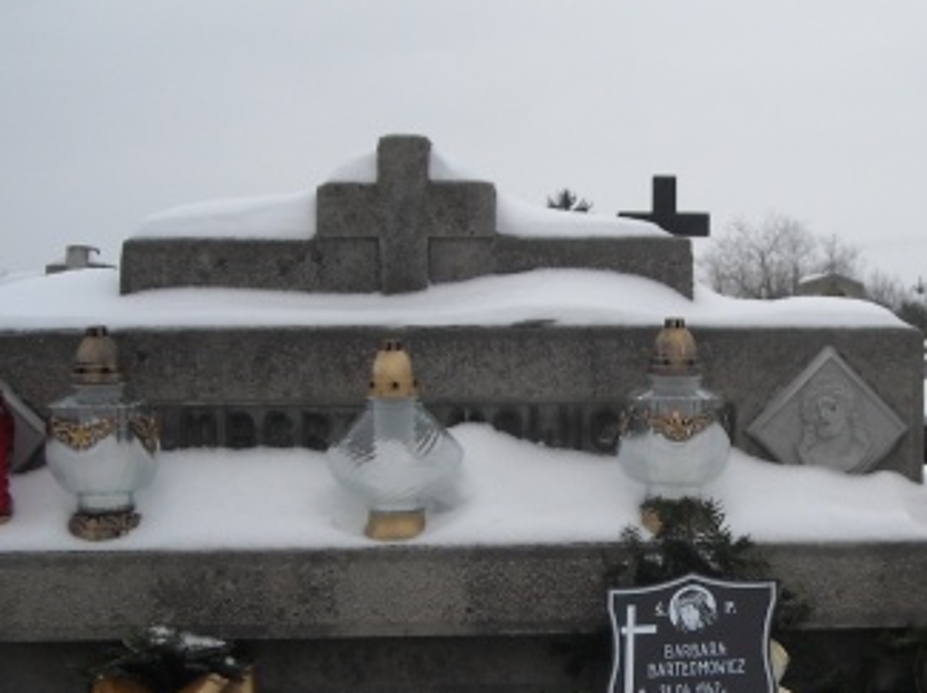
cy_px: 553
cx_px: 685
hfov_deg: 27.8
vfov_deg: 21.0
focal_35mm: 69
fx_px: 1846
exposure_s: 1/168
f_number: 5.6
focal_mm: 5.7
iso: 64
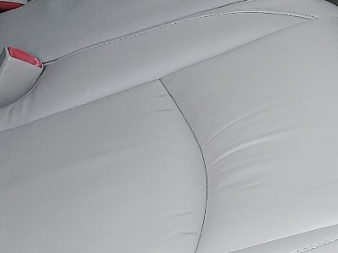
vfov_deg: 13.1
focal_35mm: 105
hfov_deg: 18.6
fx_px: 1025
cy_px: -163
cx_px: 234
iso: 50
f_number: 1.5
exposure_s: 1/455
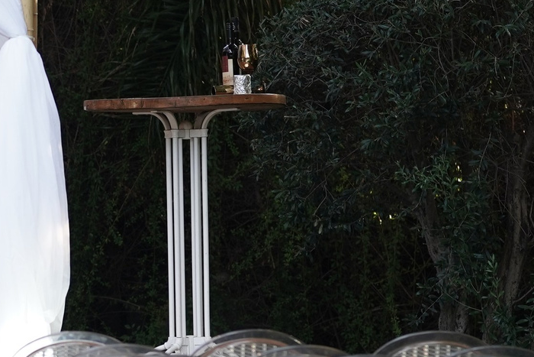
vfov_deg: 4.4
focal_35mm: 311
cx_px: -335
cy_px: 201
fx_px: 4614
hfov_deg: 6.5
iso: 320
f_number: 2.8
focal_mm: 85
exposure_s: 1/200
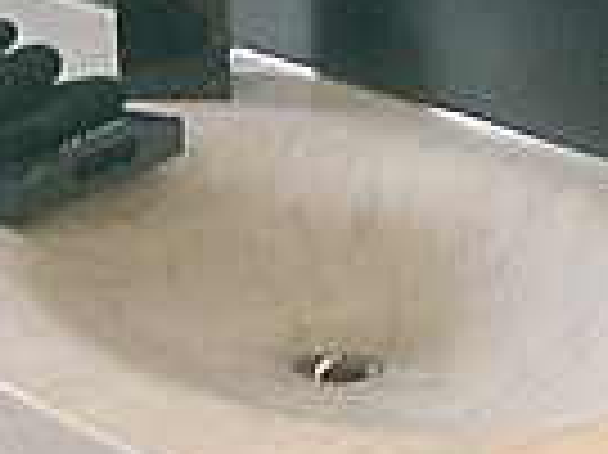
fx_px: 2790
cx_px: 216
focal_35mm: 159
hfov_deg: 12.4
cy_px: 151
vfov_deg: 9.3
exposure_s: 1/8
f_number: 2.6
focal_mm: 5.8
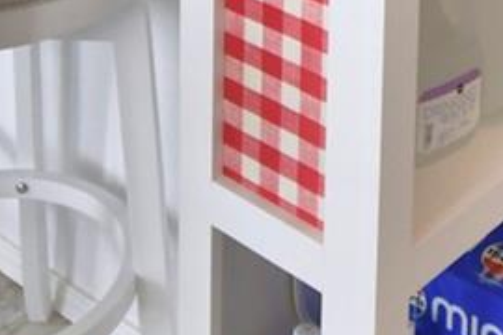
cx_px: 415
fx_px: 1243
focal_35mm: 89
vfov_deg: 12.9
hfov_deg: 22.5
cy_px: -380
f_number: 4.5
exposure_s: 1/125
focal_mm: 10
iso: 360
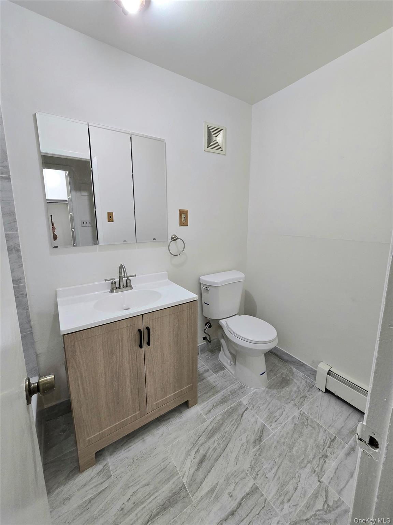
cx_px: 196
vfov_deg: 106.2
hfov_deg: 89.9
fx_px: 197
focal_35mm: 13
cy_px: 262
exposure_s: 1/60.2
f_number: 2.2
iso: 200
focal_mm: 2.2
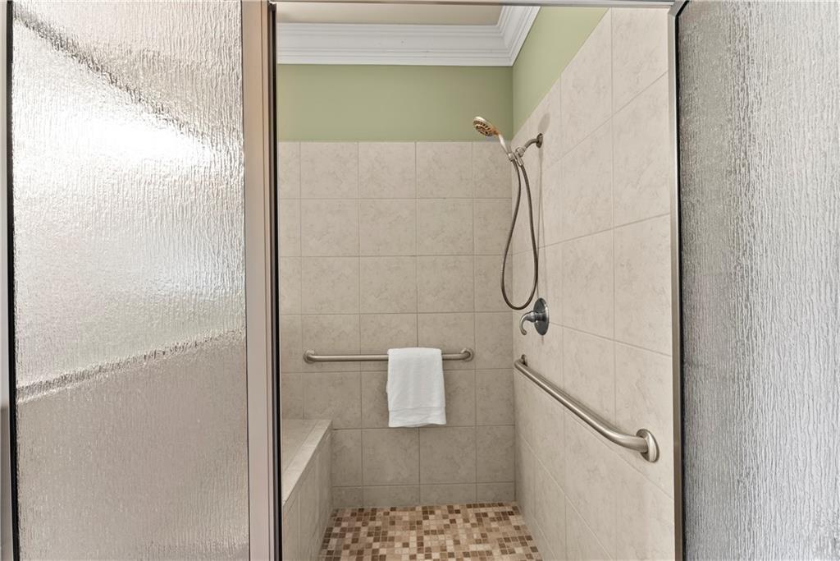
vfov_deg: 81.2
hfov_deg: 104.2
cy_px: 280
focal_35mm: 14
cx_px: 420
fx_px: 327
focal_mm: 14
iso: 640
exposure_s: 1/1.67
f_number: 10
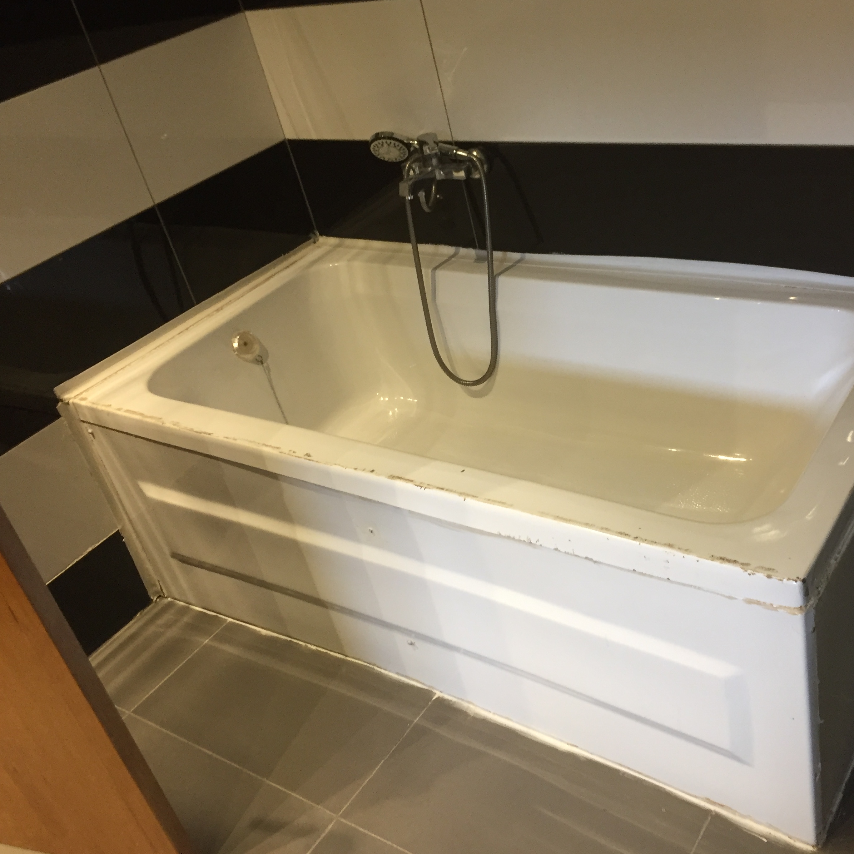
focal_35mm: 35
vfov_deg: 47.2
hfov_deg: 46.8
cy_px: 426
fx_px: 977
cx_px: 533
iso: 160
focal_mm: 4.15
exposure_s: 1/33
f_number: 2.2
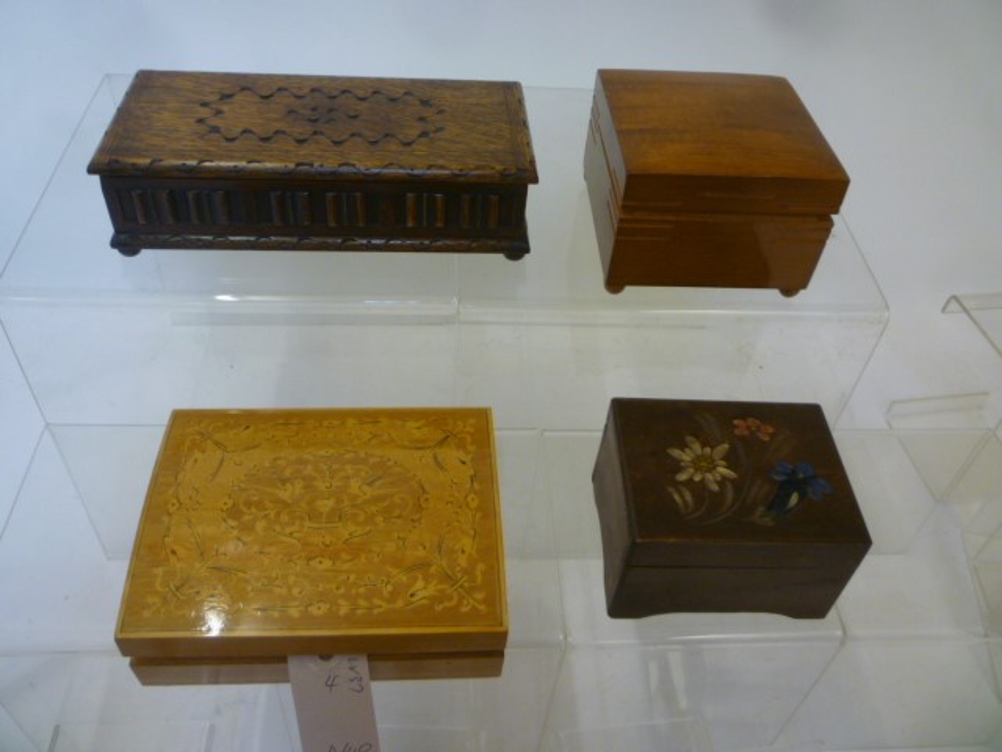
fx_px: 839
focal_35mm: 29
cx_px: 501
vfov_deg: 48.2
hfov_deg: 61.7
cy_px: 376
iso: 200
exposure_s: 1/30
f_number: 3.3
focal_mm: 5.2
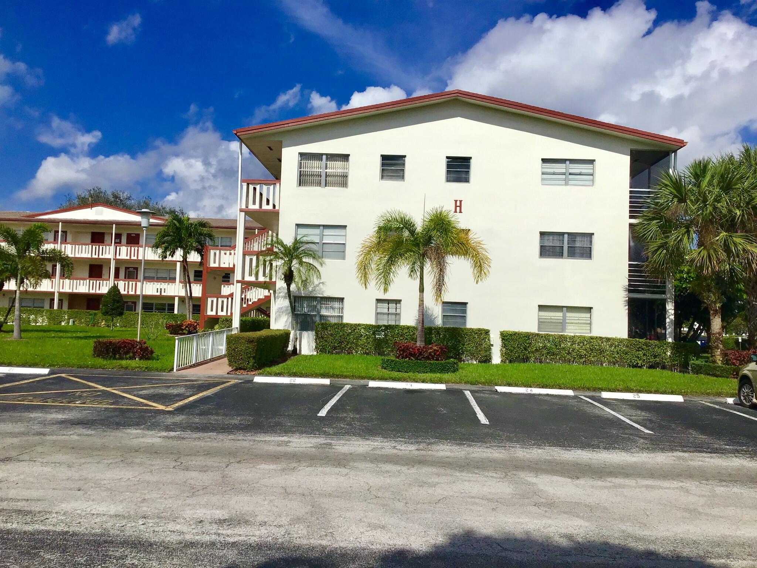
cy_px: 284
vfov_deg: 45.4
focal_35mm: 31
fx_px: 678
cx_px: 378
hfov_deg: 58.4
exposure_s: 1/4525
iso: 25
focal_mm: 3.3
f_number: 2.4
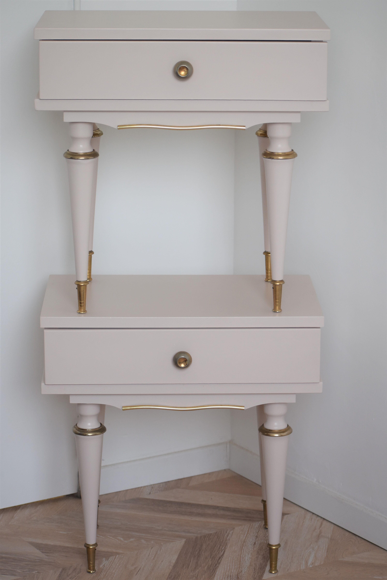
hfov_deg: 13.0
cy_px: 290
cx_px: 194
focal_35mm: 105
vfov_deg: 19.5
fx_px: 1693
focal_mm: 70
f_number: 4.5
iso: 400
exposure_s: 1/250
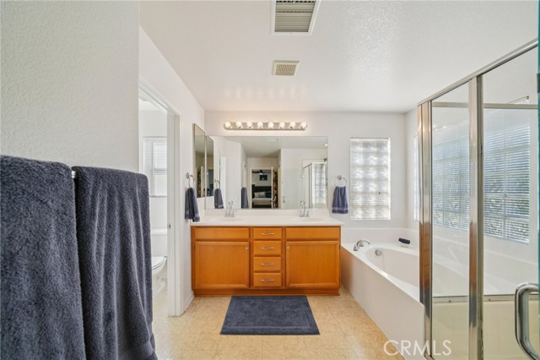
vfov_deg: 89.9
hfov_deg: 112.6
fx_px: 180
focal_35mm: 12
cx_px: 270
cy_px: 180
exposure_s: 1/30
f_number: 8
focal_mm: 12
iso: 200
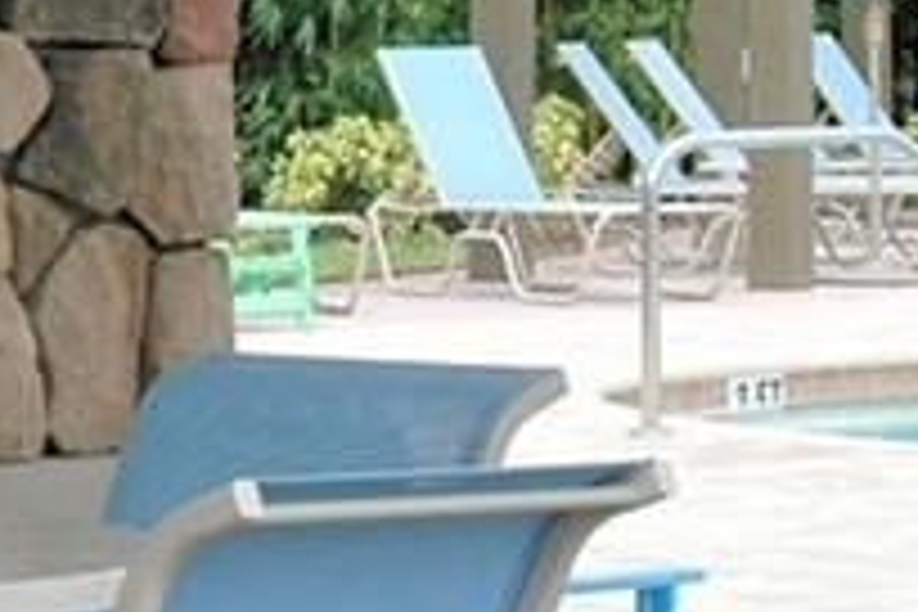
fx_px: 5572
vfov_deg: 6.3
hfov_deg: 9.1
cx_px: -630
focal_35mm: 219
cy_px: 68
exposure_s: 1/250
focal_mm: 29
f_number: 8
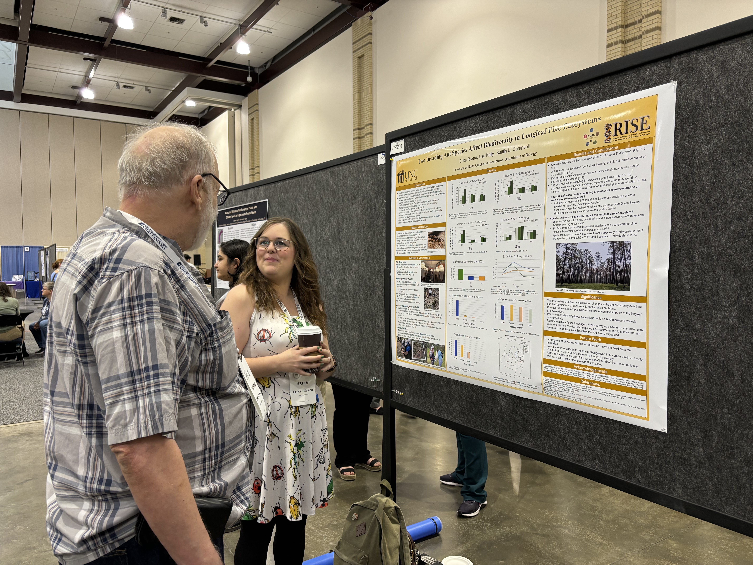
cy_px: 282
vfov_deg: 53.1
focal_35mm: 26
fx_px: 566
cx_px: 376
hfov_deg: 67.3
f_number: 1.6
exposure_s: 1/60
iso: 125
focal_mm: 5.96
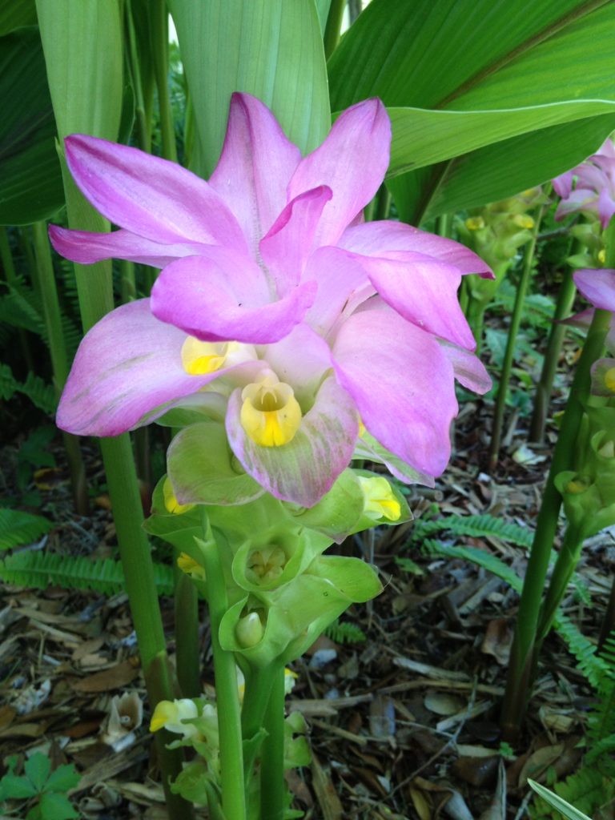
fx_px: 829
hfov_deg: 40.7
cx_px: 308
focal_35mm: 35
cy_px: 410
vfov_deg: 52.6
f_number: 2.4
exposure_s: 1/30
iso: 64
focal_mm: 4.28
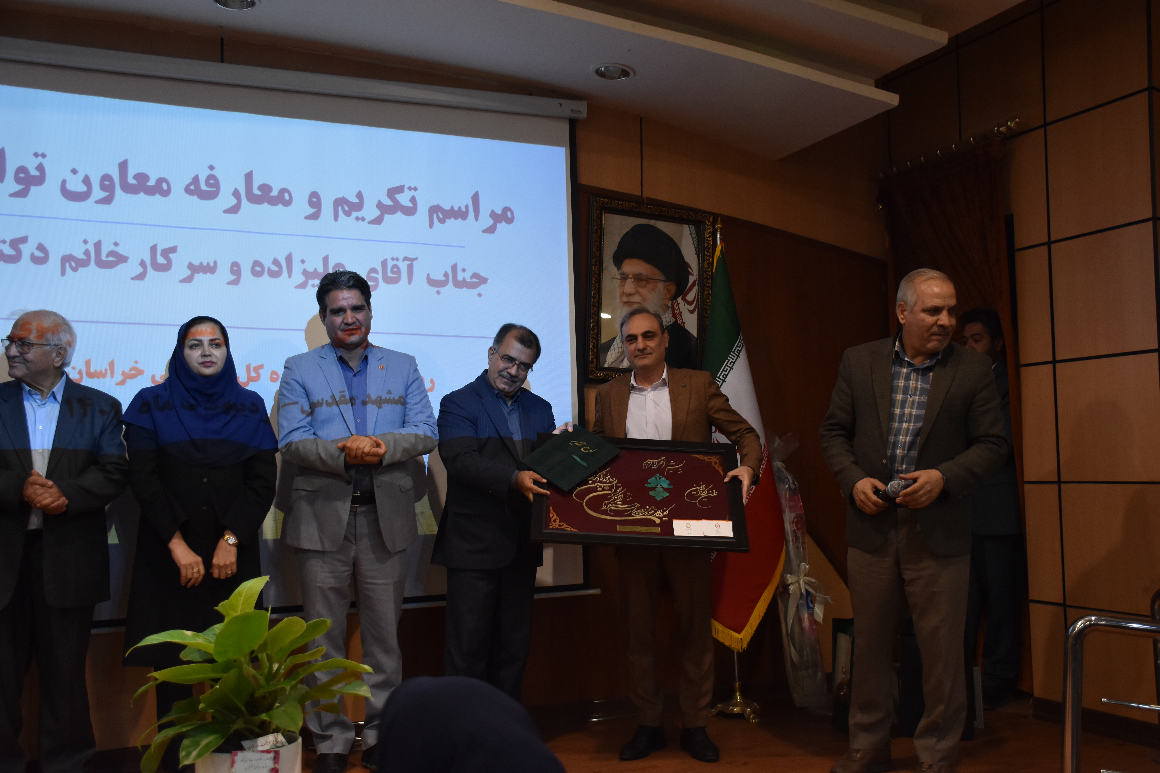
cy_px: 386
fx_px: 1160
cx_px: 580
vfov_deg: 36.9
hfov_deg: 53.1
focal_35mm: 36
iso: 1100
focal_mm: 24
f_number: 4
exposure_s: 1/60
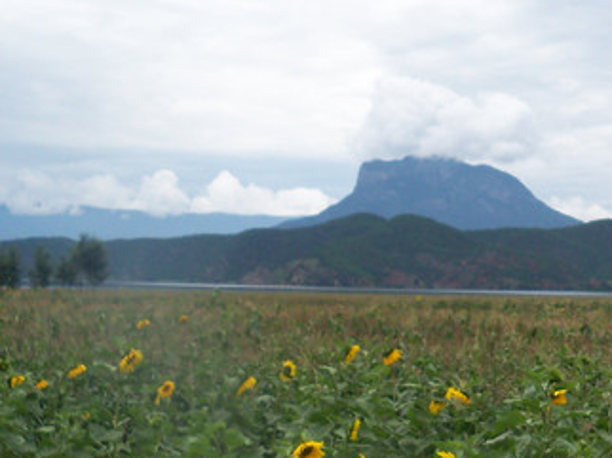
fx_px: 1537
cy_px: 189
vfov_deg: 16.9
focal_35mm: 87
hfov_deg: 21.2
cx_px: 699
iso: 64
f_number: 3.5
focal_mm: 6.2
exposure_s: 1/640
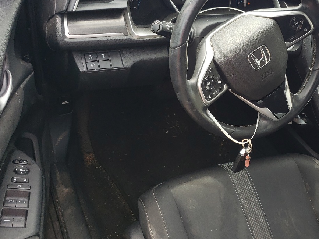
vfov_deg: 30.3
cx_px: 256
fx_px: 442
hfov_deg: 38.2
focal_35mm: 48
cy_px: 118
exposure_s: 1/217
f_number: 1.5
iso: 50
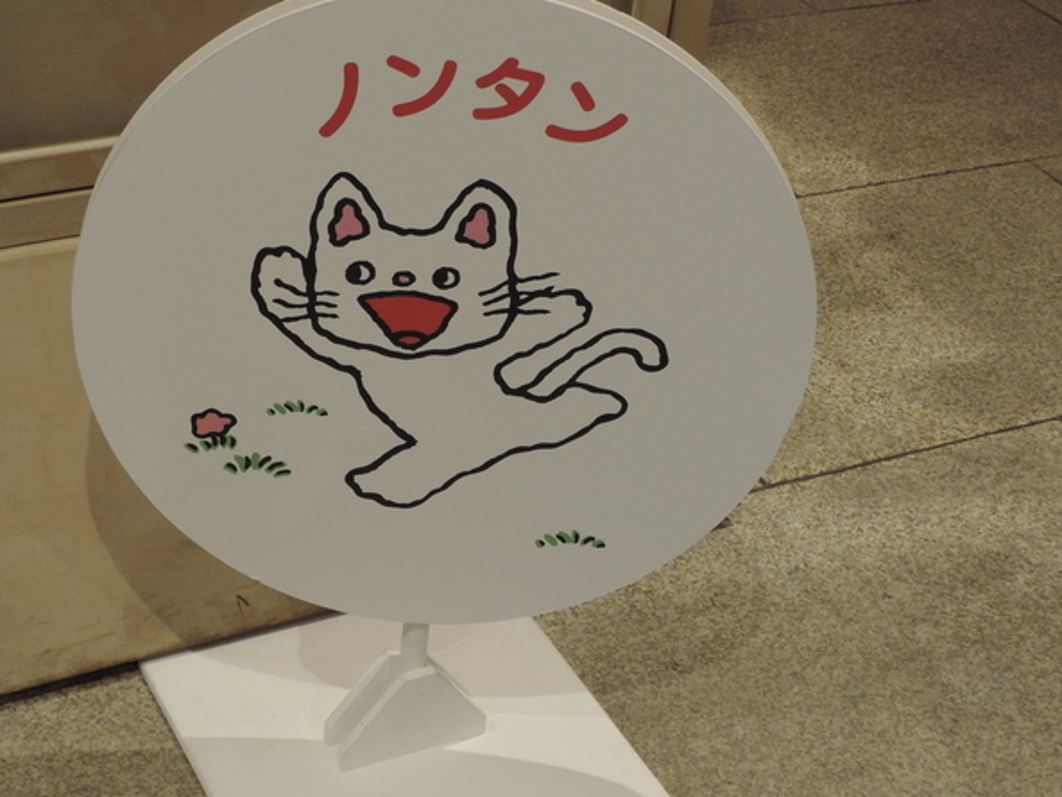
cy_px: 451
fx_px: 1780
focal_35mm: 58
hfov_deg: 33.2
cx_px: 441
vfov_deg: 25.2
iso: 360
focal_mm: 7.6
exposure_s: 1/50
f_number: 3.4
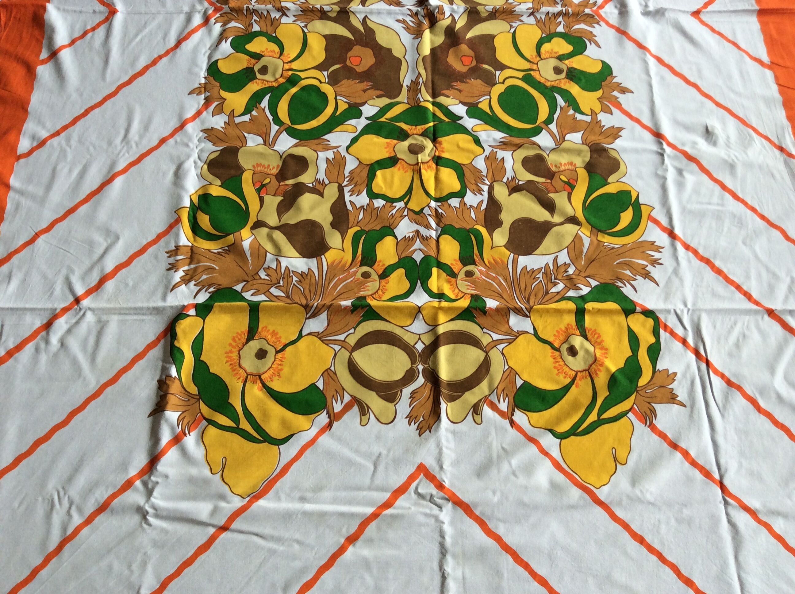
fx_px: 734
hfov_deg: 56.9
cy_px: 297
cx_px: 398
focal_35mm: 32
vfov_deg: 44.1
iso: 50
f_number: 2.4
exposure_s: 1/100
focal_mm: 3.3
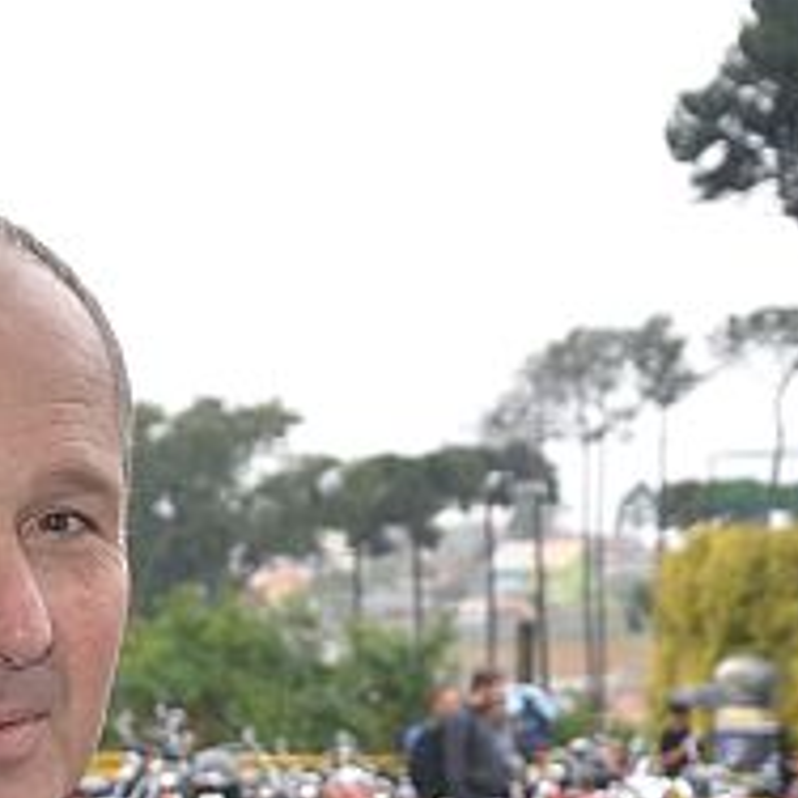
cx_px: 246
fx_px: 2712
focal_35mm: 104
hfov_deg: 16.7
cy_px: 845
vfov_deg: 16.3
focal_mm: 22
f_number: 4.5
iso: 500
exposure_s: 1/160
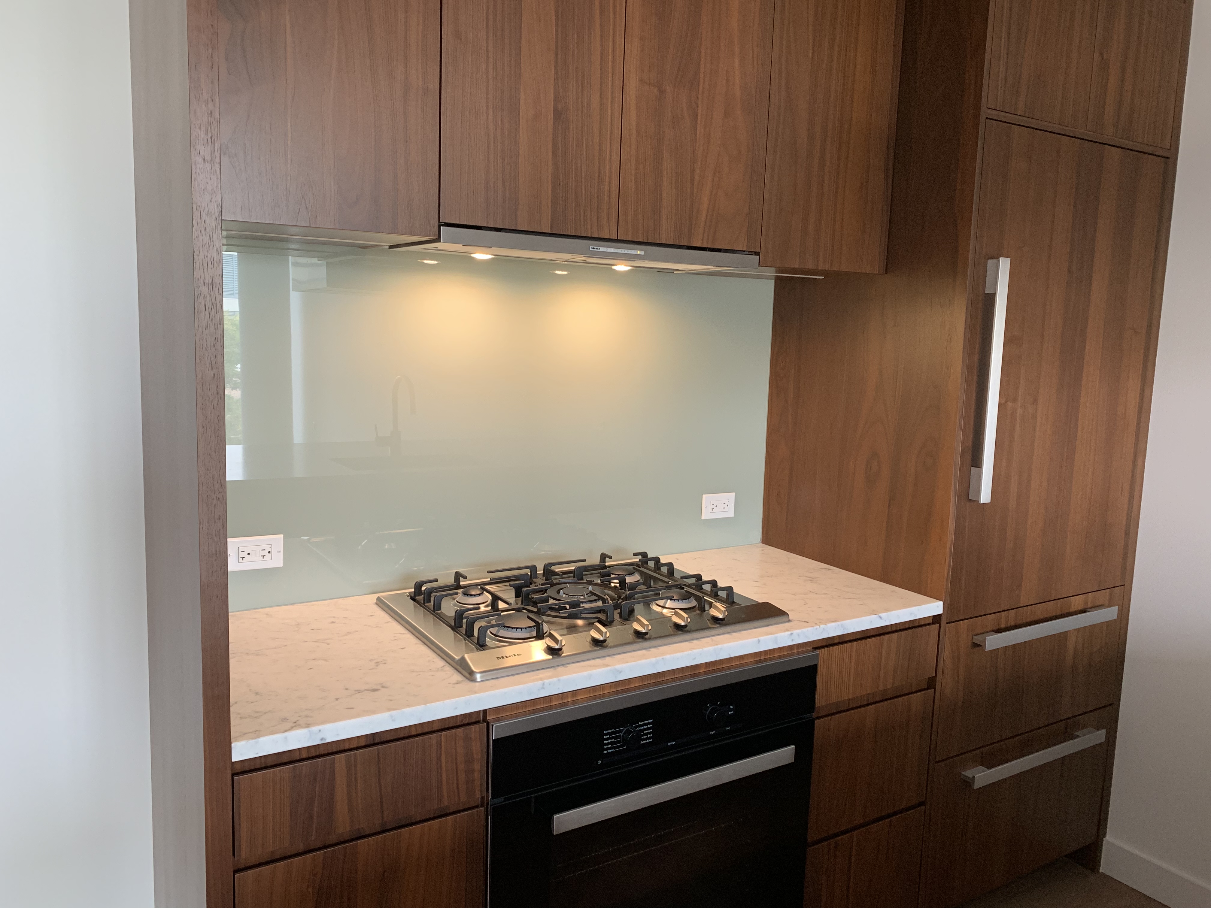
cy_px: 454
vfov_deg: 53.1
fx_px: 910
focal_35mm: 26
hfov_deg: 67.3
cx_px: 606
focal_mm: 4.25
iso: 125
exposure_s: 1/60
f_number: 1.8
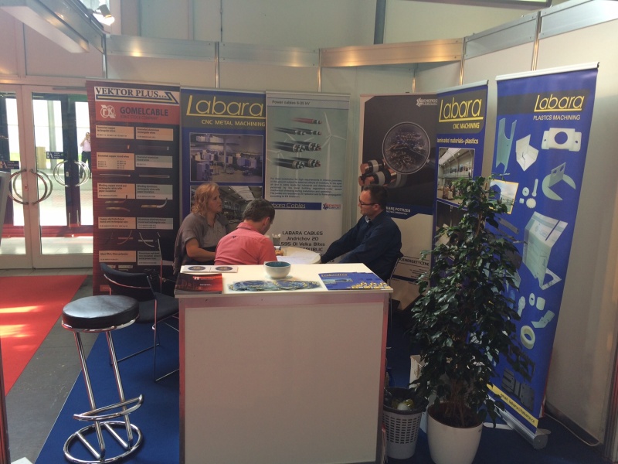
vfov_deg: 48.2
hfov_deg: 61.7
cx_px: 309
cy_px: 232
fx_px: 518
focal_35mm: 29
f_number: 2.2
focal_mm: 4.15
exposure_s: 1/50
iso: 40
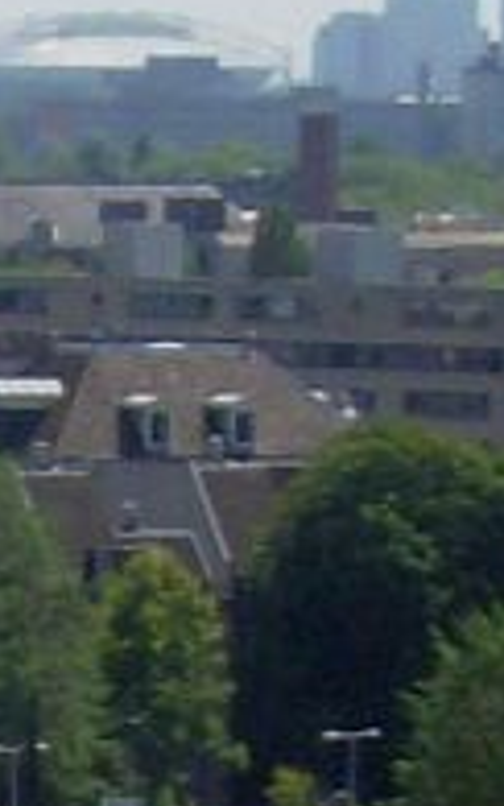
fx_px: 13155
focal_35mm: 599
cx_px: -1363
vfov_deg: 3.5
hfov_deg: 2.2
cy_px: 1254
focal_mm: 18
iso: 100
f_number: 7.8
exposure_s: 1/322
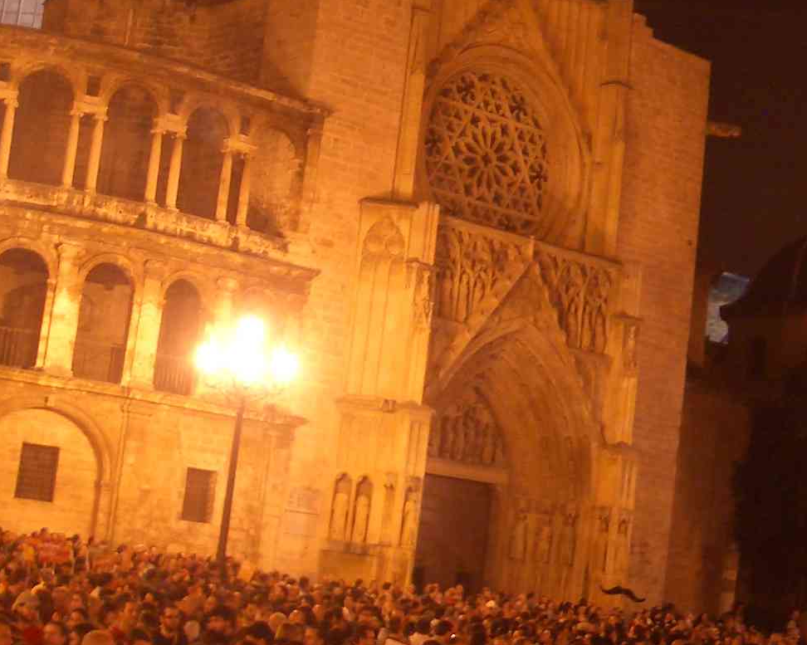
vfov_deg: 21.2
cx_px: 237
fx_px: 1719
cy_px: 235
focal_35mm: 72
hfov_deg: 26.2
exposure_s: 1/15
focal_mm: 5.8
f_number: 2.6
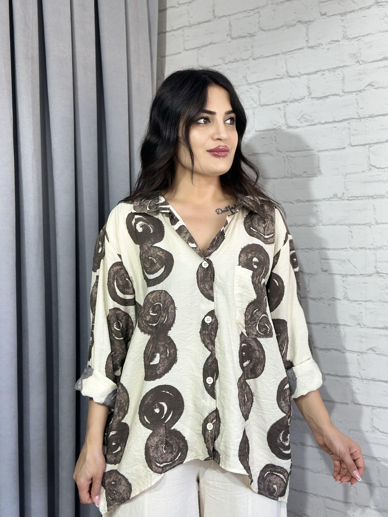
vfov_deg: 38.9
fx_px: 732
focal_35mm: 49
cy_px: 260
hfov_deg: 29.7
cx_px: 197
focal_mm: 6.86
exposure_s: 1/100
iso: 100
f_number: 1.78
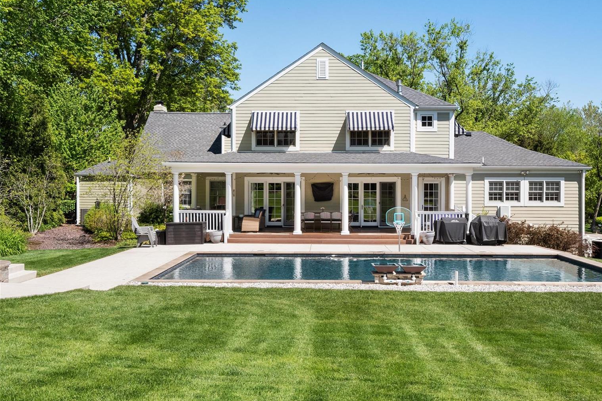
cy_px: 193
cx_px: 317
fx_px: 635
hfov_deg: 50.7
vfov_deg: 35.0
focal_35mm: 38
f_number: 8
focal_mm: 18
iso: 400
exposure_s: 1/640
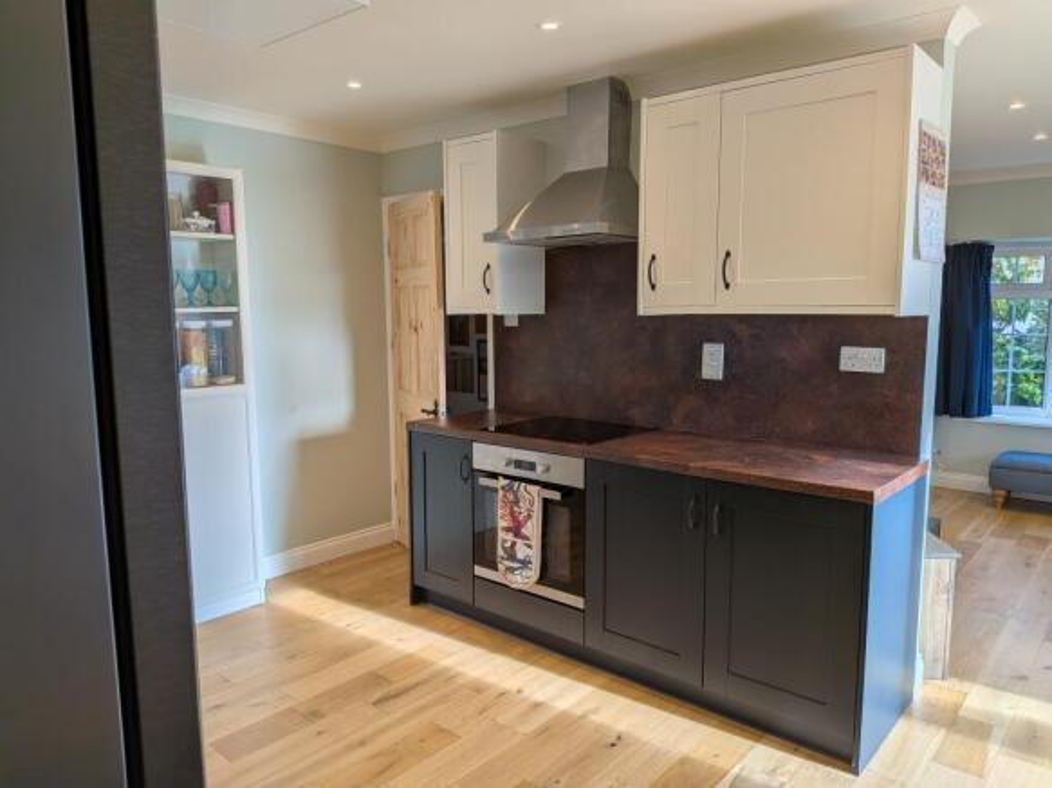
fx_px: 729
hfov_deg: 71.6
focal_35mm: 24
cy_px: 394
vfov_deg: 56.8
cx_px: 526
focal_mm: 4.53
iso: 25
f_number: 1.7
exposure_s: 1/755
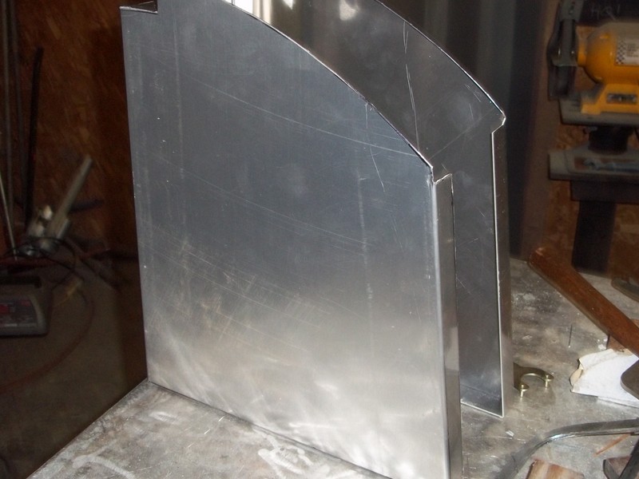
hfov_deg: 51.4
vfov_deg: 39.7
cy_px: 240
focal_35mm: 36
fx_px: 665
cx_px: 320
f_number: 3.1
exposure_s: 1/30
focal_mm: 6.5
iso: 160
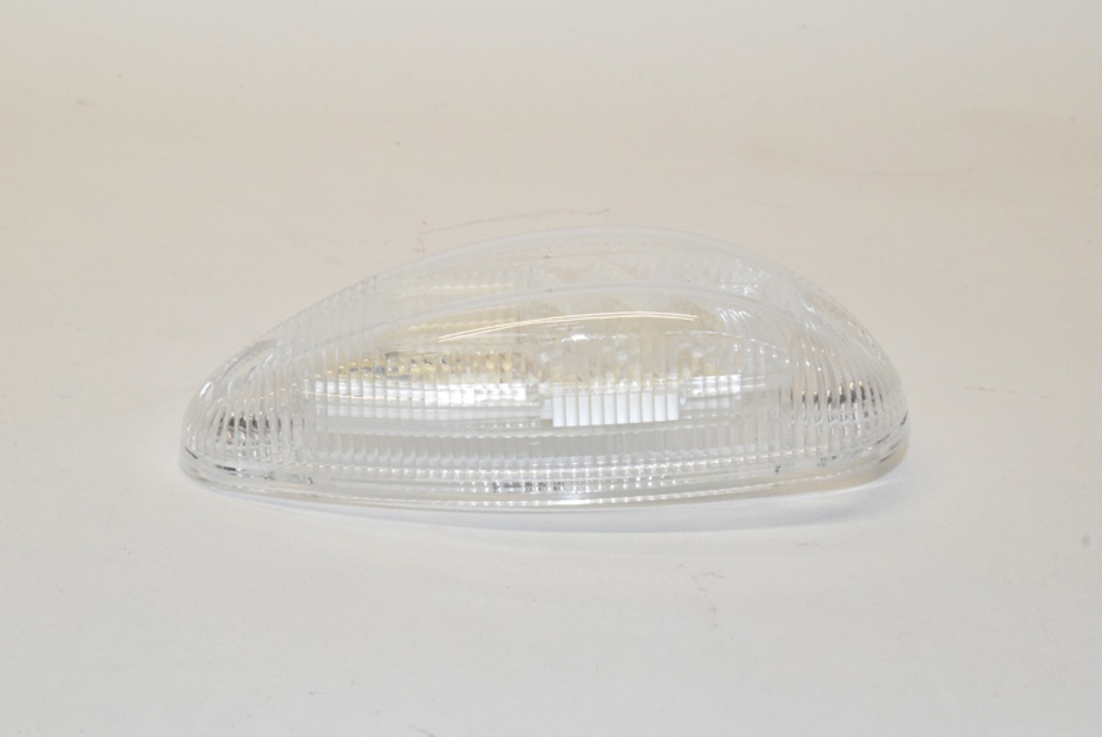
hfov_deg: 24.6
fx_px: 2528
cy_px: 368
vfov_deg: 16.6
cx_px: 551
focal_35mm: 82
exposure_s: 1/200
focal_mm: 55
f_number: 16
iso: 3200
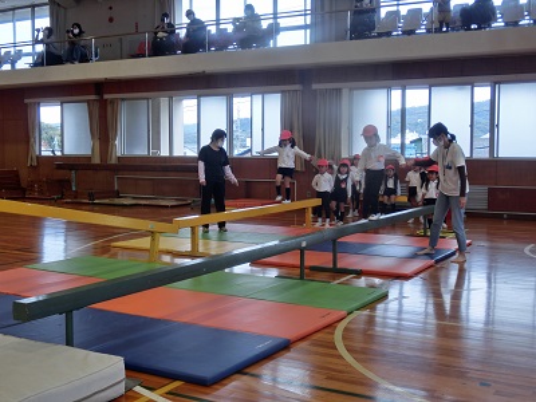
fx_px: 728
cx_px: 268
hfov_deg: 40.4
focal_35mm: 47
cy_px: 201
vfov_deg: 30.9
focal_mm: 8.29
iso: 100
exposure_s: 1/60
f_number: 4.2
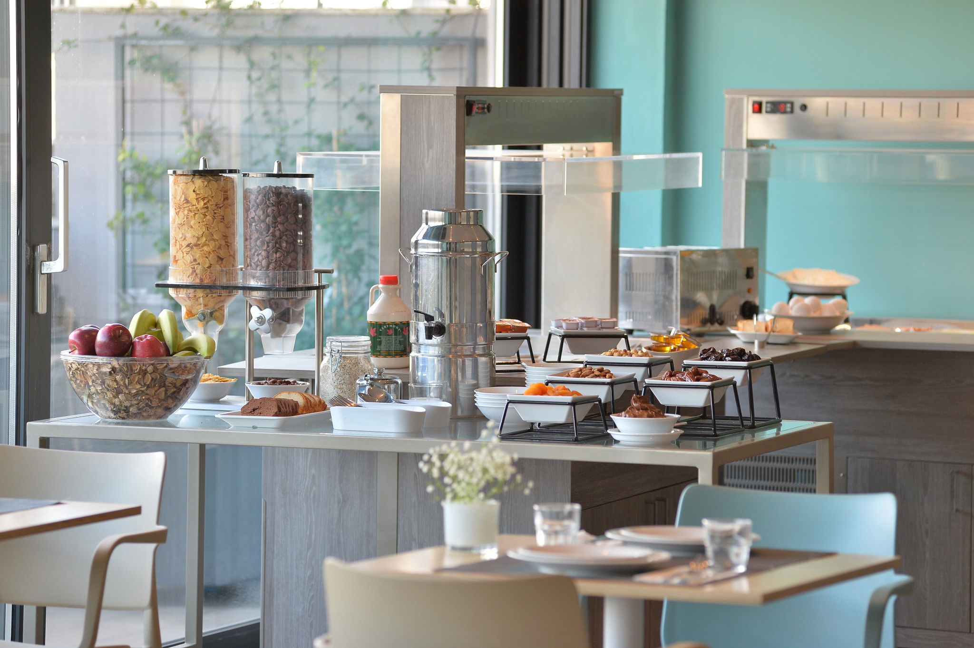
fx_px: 3921
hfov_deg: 14.2
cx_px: 487
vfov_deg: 9.5
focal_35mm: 145
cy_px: 324
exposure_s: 1/160
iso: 320
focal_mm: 145
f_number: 4.5
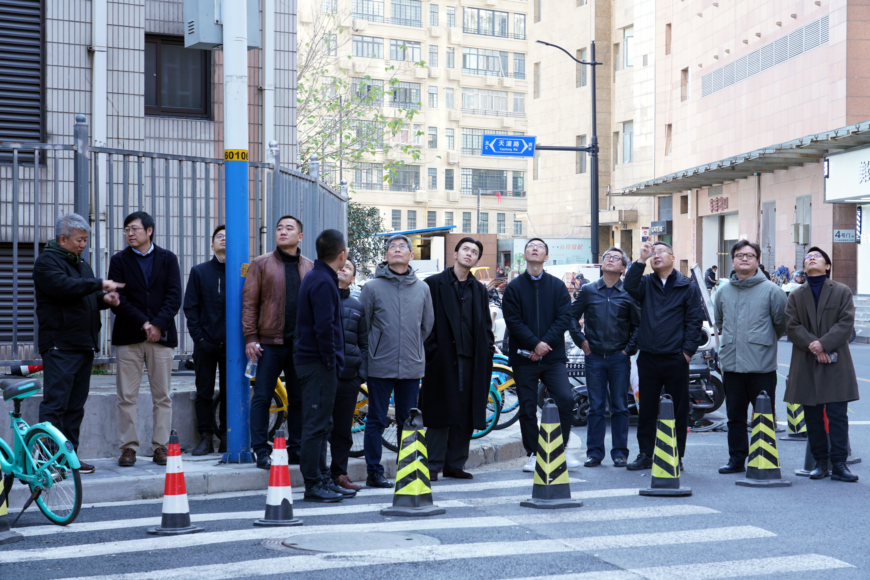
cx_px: 441
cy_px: 288
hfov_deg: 28.8
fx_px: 1691
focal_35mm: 70
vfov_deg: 19.5
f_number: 7.1
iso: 100
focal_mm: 69
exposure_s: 1/20
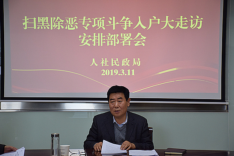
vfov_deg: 13.8
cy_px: 78
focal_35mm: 99
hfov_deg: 20.6
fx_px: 644
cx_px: 117
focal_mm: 66
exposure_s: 1/60
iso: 900
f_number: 5
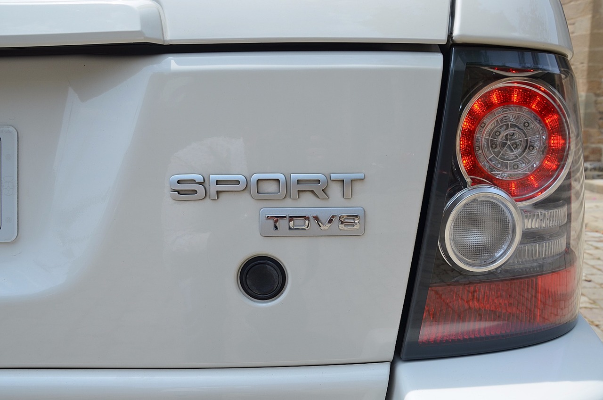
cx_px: 302
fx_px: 527
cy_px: 200
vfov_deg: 41.5
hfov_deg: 59.6
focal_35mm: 32
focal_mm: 21
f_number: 8
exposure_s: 1/250
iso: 140
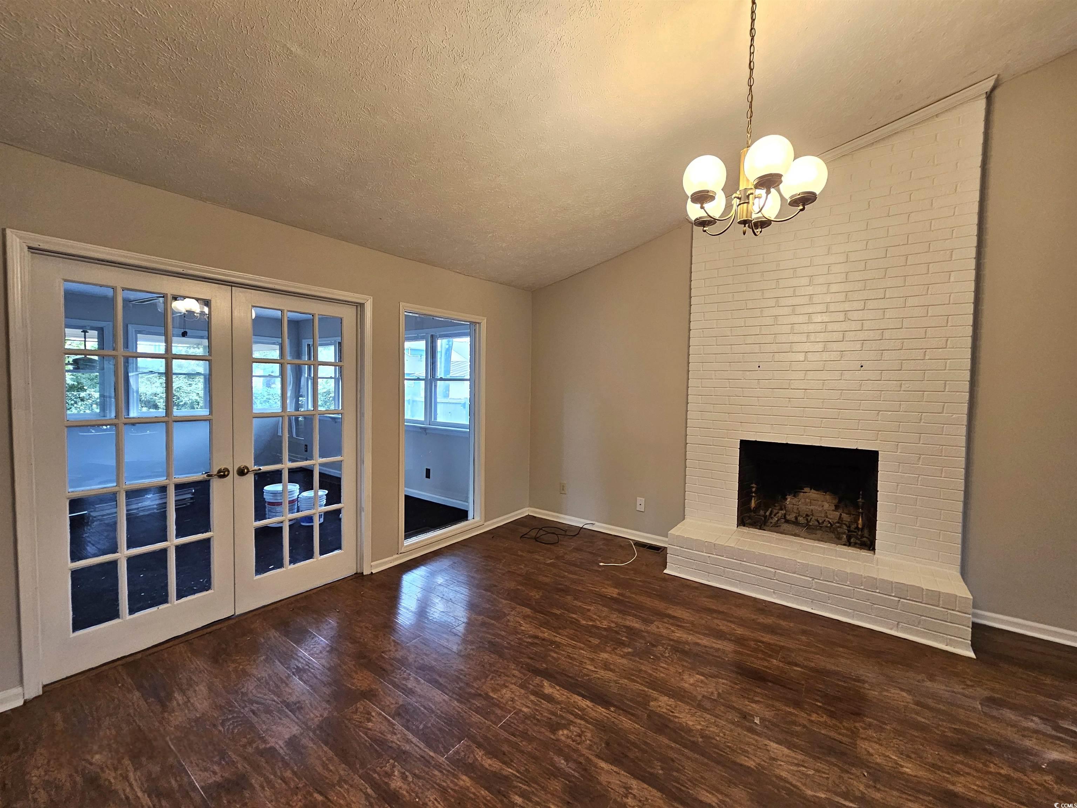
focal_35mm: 13
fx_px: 404
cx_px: 538
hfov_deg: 106.2
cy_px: 404
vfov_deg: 89.9
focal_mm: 2.2
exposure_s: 1/60.2
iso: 160
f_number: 2.2
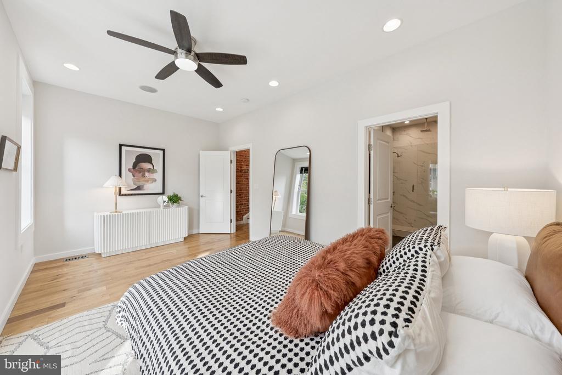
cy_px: 188
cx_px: 281
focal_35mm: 12
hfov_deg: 112.6
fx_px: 187
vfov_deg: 90.1
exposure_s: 1/125
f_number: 7.1
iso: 640
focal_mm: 12
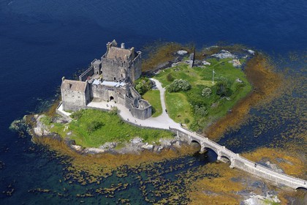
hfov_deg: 20.0
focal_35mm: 102
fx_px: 870
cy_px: 102
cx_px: 154
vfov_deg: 13.4
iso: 400
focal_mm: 102
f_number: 7.1
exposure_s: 1/800
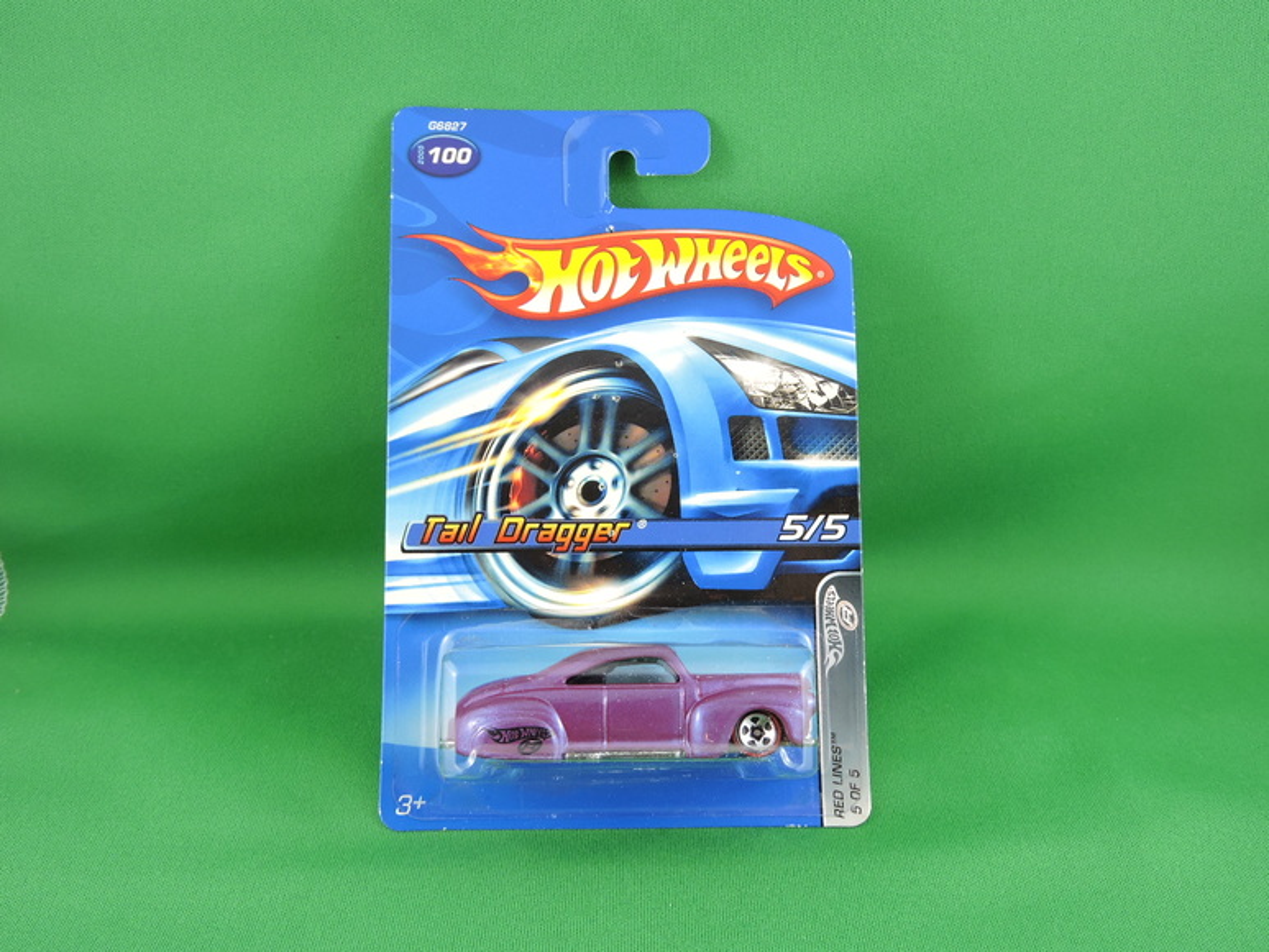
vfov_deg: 46.8
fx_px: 1100
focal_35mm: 30
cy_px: 476
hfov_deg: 60.0
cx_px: 634
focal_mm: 5.4
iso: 140
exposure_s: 1/30
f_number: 3.5
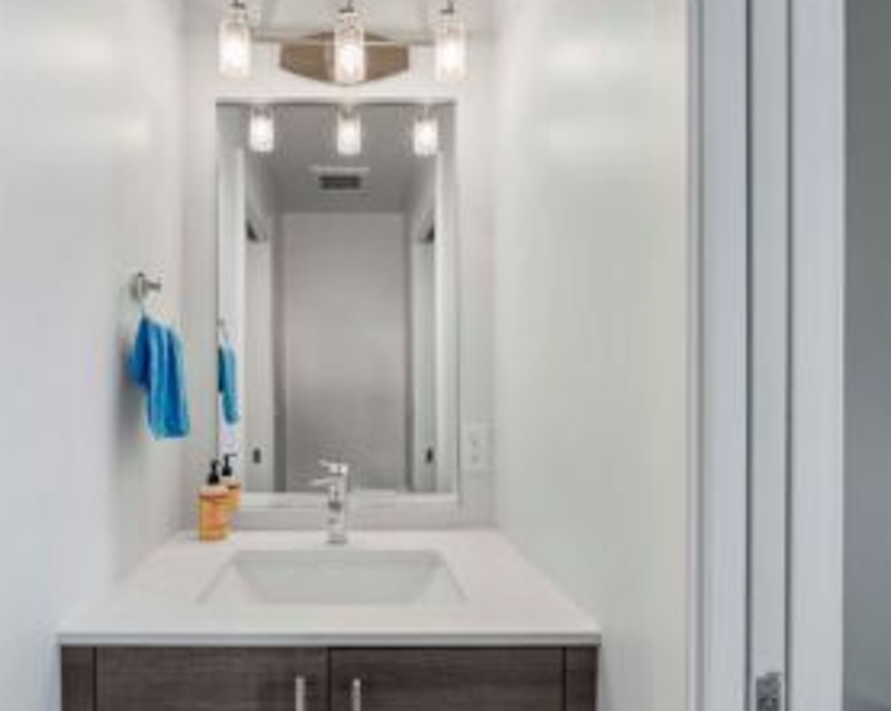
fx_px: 501
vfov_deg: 70.4
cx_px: 318
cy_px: 407
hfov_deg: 81.3
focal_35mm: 19
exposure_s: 1/15
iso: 1000
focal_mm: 14
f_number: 7.1
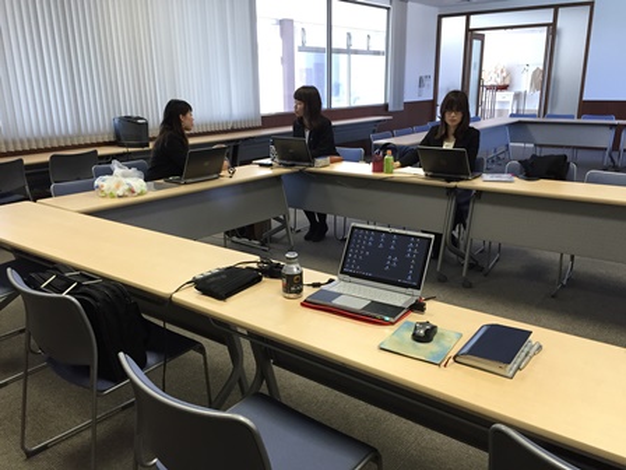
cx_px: 313
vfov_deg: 48.2
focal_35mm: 29
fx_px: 524
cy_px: 235
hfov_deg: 61.7
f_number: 2.2
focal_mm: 4.15
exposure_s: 1/30
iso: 50
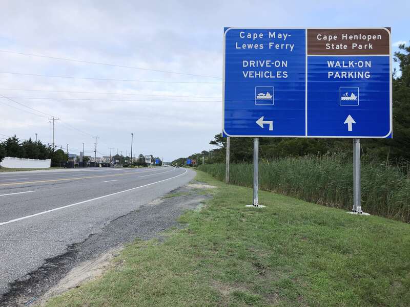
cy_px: 154
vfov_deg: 49.7
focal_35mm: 28
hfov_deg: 63.4
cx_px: 205
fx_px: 332
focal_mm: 4
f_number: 1.8
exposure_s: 1/1012
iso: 20
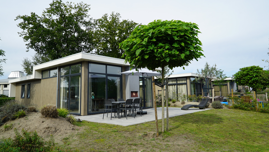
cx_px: 133
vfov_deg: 44.4
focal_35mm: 26
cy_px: 71
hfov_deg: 71.9
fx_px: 185
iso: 100
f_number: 13
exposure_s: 1/80
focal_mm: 24
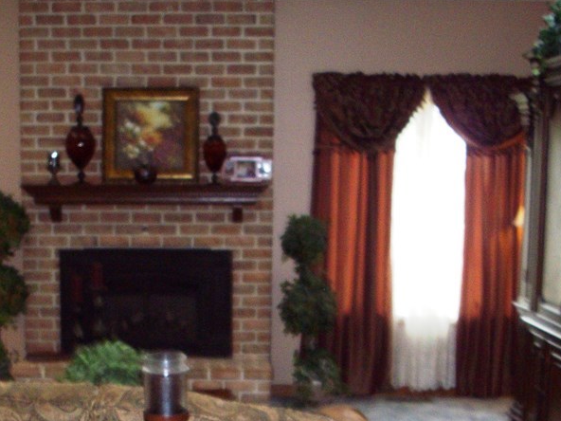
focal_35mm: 64
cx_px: 226
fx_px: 1037
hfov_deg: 30.2
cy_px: 362
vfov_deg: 22.5
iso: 198
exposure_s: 1/50
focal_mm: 6.2
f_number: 2.8
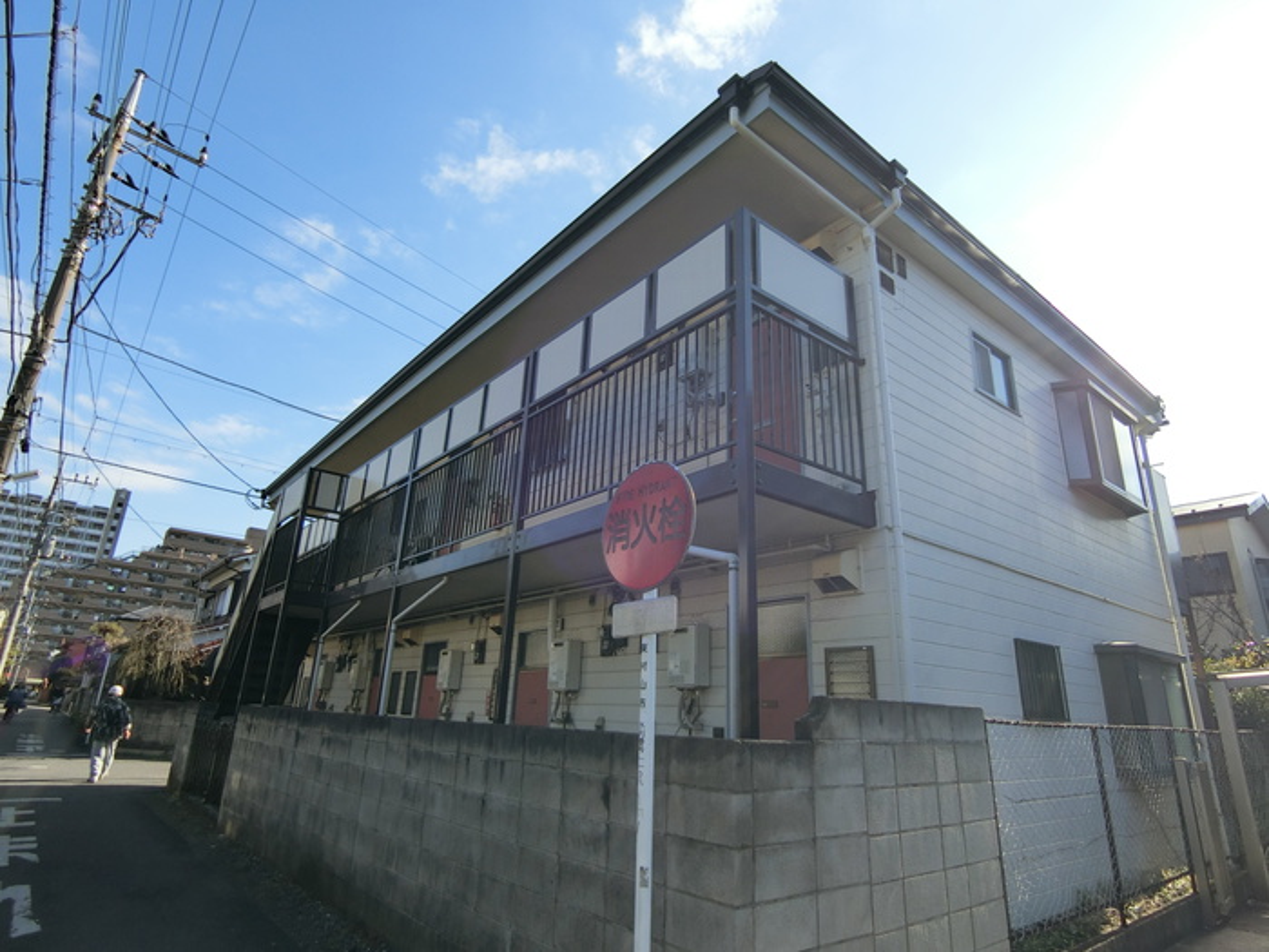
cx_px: 634
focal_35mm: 19
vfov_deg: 68.7
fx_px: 697
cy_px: 476
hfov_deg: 84.7
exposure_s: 1/200
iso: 80
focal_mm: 4.06
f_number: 6.9
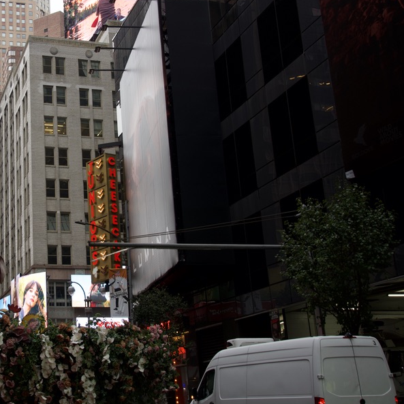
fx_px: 739
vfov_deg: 30.5
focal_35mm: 56
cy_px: 163
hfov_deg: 29.6
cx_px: 65
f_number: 4
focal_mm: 24
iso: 100
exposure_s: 1/60
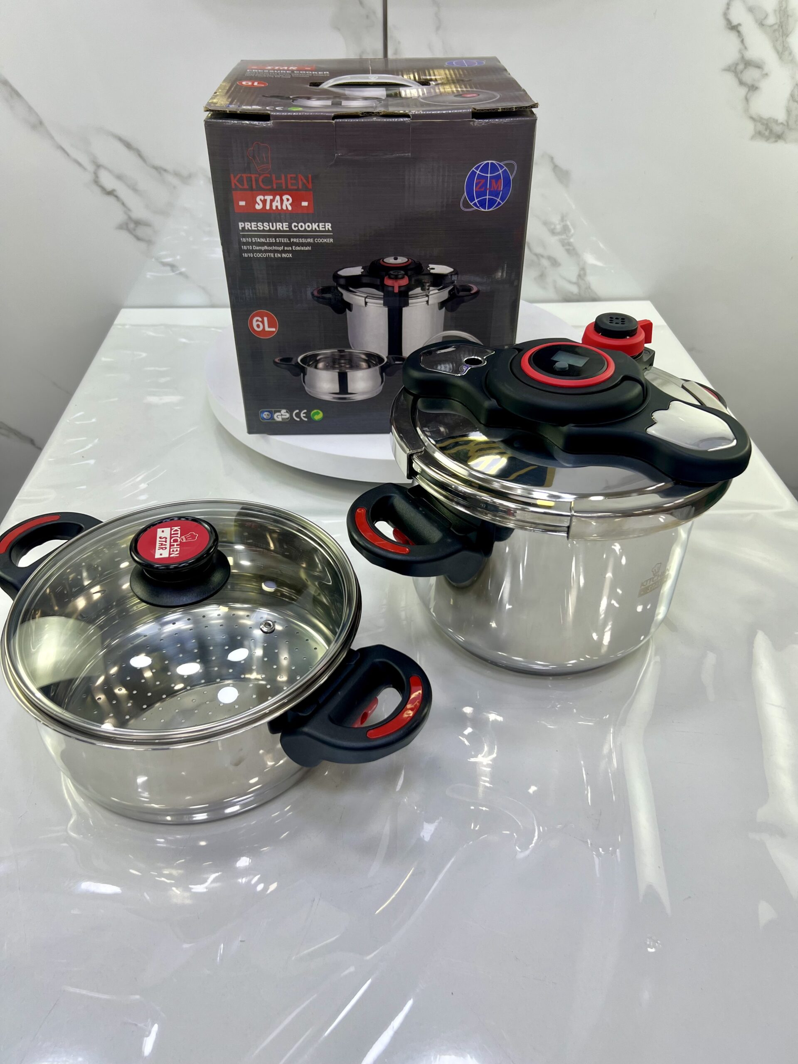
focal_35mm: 26
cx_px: 399
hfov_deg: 53.1
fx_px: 799
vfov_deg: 67.3
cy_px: 532
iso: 50
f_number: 1.5
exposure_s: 1/614
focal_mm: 5.7
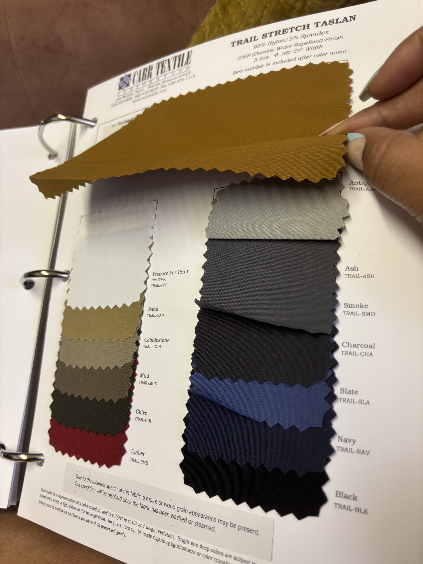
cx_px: 212
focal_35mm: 26
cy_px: 282
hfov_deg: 53.1
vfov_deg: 67.3
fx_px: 424
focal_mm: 5.96
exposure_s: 1/60
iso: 100
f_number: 1.6
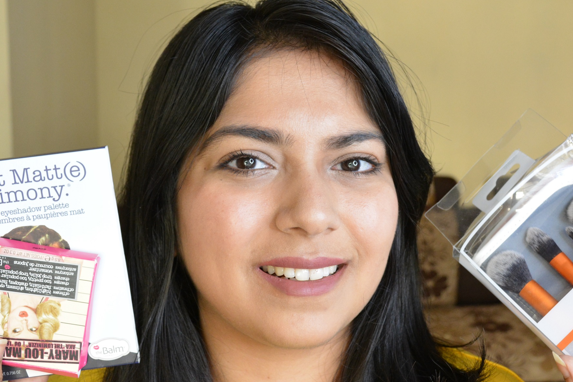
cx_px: 301
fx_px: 876
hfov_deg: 36.2
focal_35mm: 55
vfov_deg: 24.6
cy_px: 227
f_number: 5.6
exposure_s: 1/80
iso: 1600
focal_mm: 24
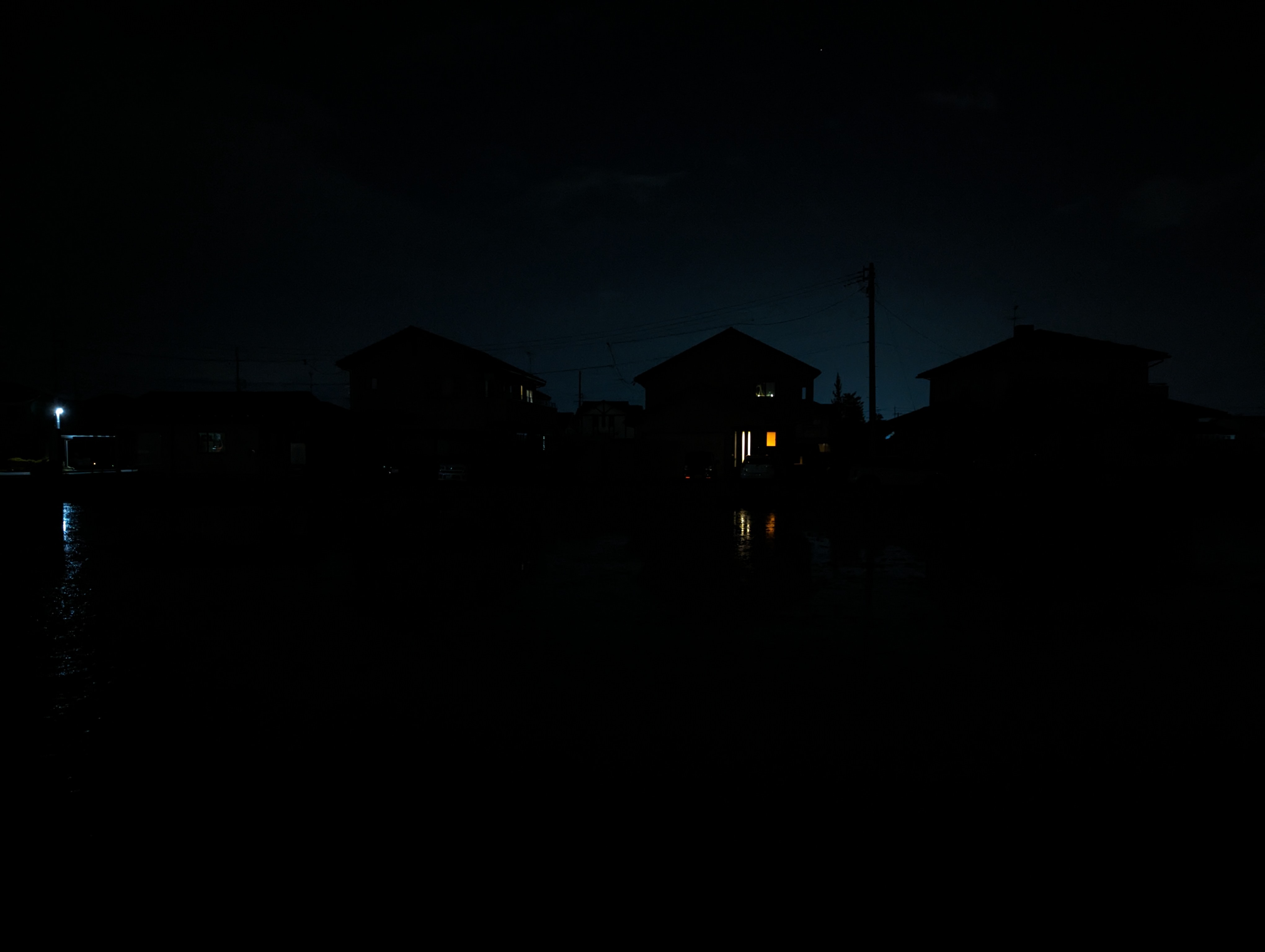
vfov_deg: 56.9
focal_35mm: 24
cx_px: 632
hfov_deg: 71.5
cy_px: 476
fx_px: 878
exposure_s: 1/15
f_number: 1.85
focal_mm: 6.81
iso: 4744
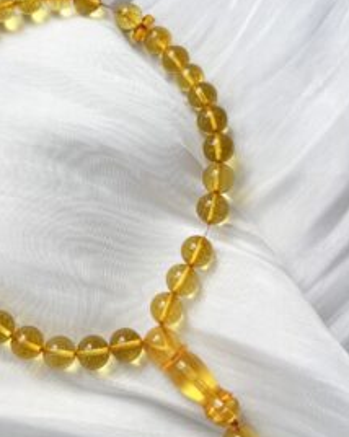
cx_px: 99
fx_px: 569
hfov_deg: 33.6
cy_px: 184
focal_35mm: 44
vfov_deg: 41.9
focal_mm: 5.96
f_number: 1.6
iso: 50
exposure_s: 1/1081
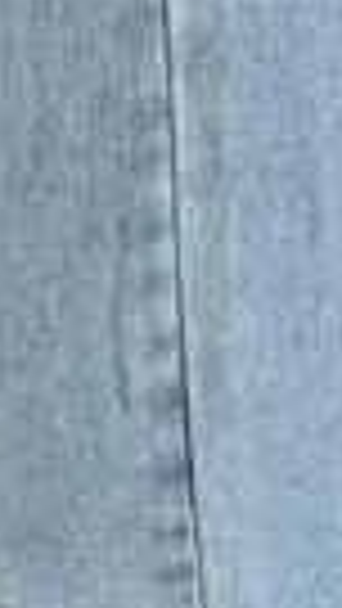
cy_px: 928
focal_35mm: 155
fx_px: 2497
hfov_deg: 7.8
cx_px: -27
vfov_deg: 13.1
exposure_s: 1/50
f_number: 1.78
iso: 250
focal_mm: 6.76
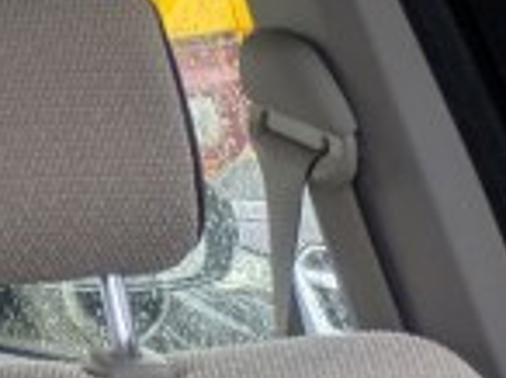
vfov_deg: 9.5
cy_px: -555
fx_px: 1999
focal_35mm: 137
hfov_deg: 11.4
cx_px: -795
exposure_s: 1/120
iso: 71
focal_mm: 5.43
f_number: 1.89
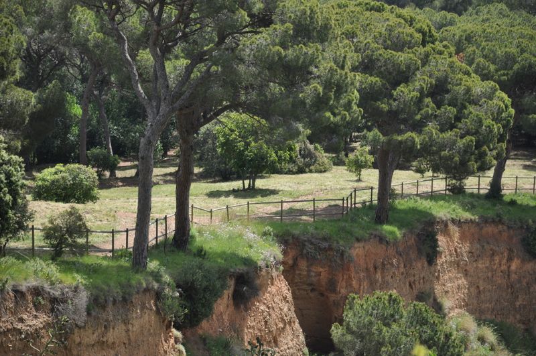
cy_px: 178
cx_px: 268
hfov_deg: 13.1
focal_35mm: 158
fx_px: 2342
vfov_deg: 8.7
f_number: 5.6
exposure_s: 1/400
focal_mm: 105
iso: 200
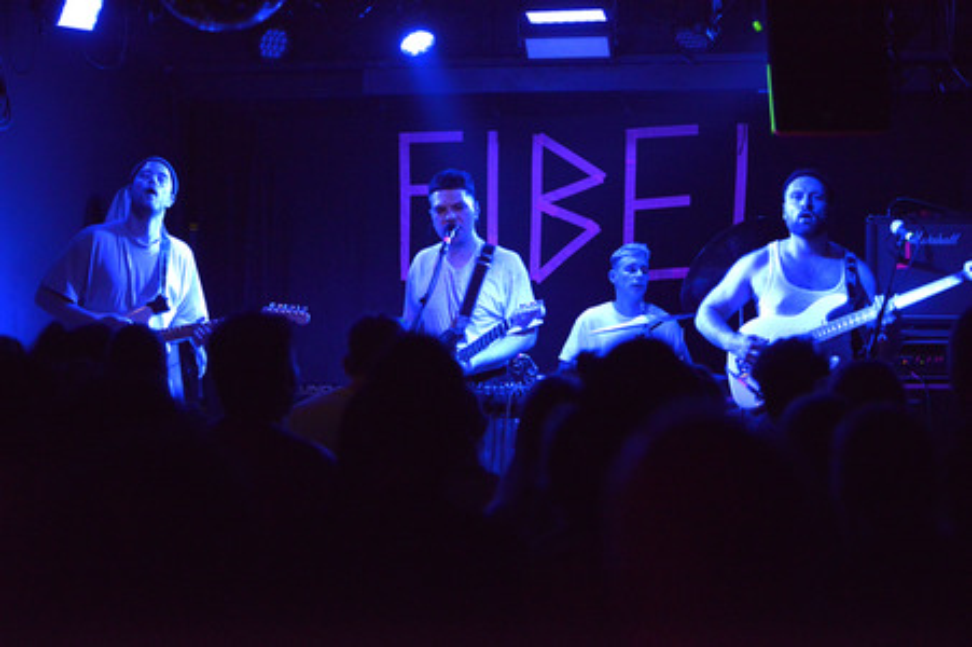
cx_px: 486
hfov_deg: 23.7
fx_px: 2320
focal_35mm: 86
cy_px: 324
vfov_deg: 15.9
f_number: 2.8
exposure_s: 1/250
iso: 6400
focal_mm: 86
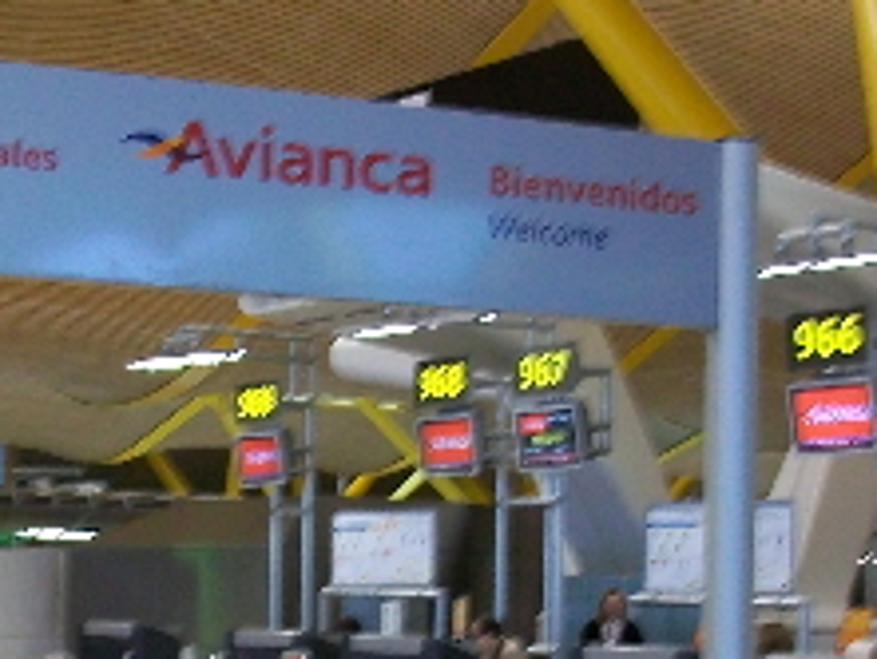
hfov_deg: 23.7
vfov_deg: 18.0
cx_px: 262
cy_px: 415
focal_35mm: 82
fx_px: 2079
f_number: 2.8
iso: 160
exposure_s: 1/25
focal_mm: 5.7
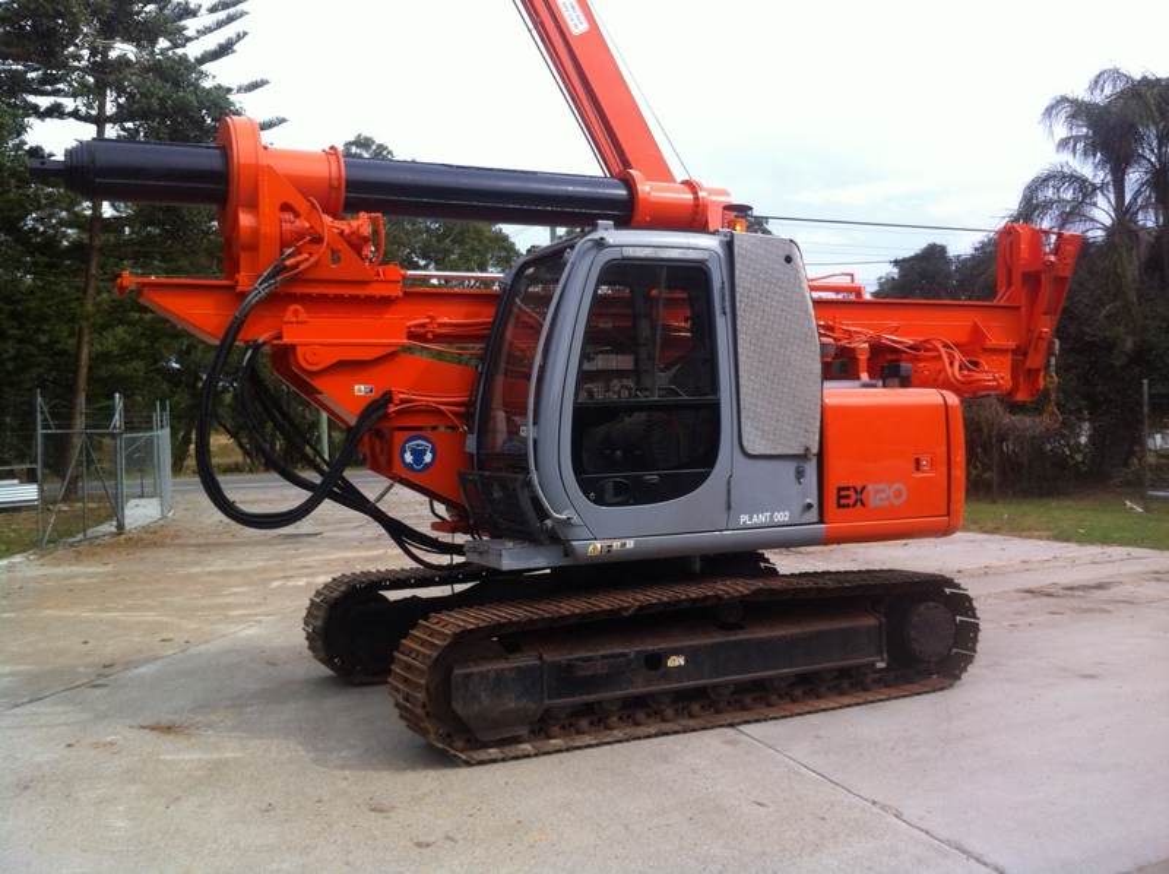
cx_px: 584
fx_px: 1181
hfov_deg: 52.7
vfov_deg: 40.6
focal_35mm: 35
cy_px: 437
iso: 80
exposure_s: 1/736
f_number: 2.8
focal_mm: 3.85
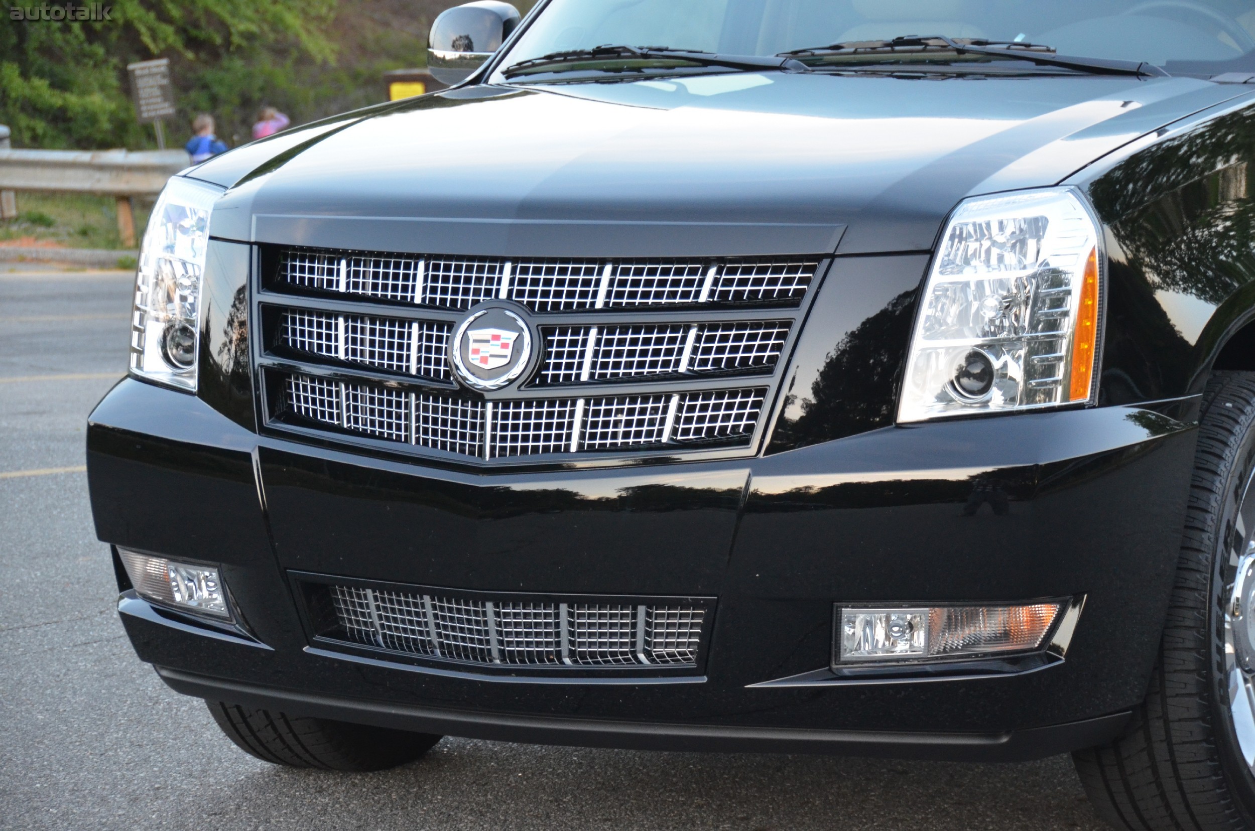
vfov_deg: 13.0
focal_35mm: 105
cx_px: 628
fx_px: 3653
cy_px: 416
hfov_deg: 19.5
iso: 1600
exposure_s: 1/125
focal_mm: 70
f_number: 5
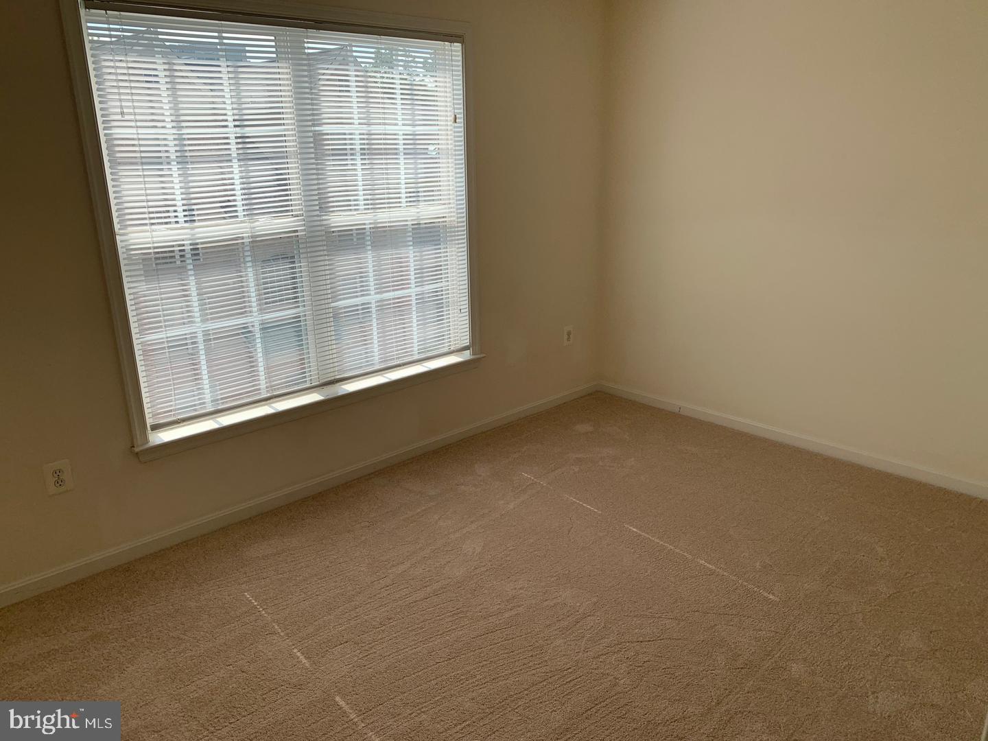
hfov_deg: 67.3
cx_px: 494
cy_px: 370
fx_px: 742
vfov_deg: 53.1
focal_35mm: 26
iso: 25
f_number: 1.8
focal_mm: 4.25
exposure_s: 1/815
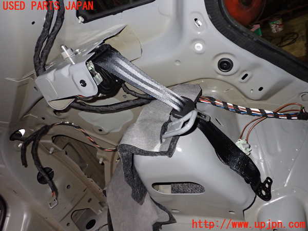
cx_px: 154
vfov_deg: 46.8
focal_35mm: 30
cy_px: 116
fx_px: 267
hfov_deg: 60.0
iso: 640
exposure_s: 1/30
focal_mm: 5.4
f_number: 6.3
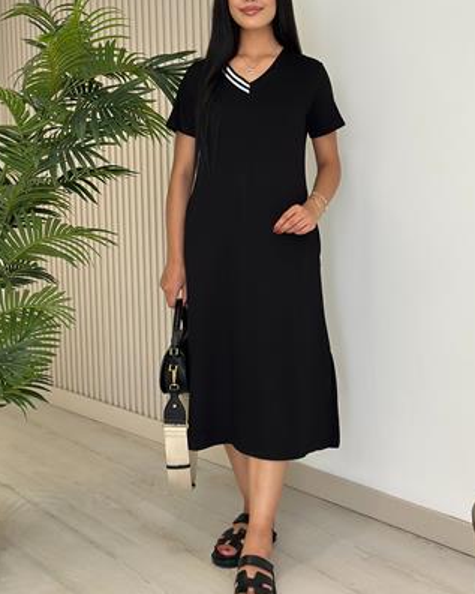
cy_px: 226
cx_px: 246
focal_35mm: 63
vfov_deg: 29.9
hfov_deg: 24.2
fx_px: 1107
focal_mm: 6.86
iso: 80
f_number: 1.78
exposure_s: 1/342
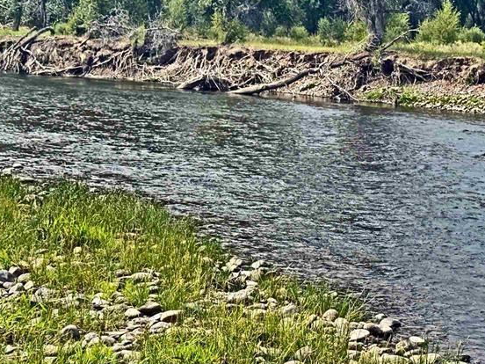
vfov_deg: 16.5
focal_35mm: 89
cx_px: 386
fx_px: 1247
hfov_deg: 21.7
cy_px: 91
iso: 64
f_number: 1.78
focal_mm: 6.76
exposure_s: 1/2611
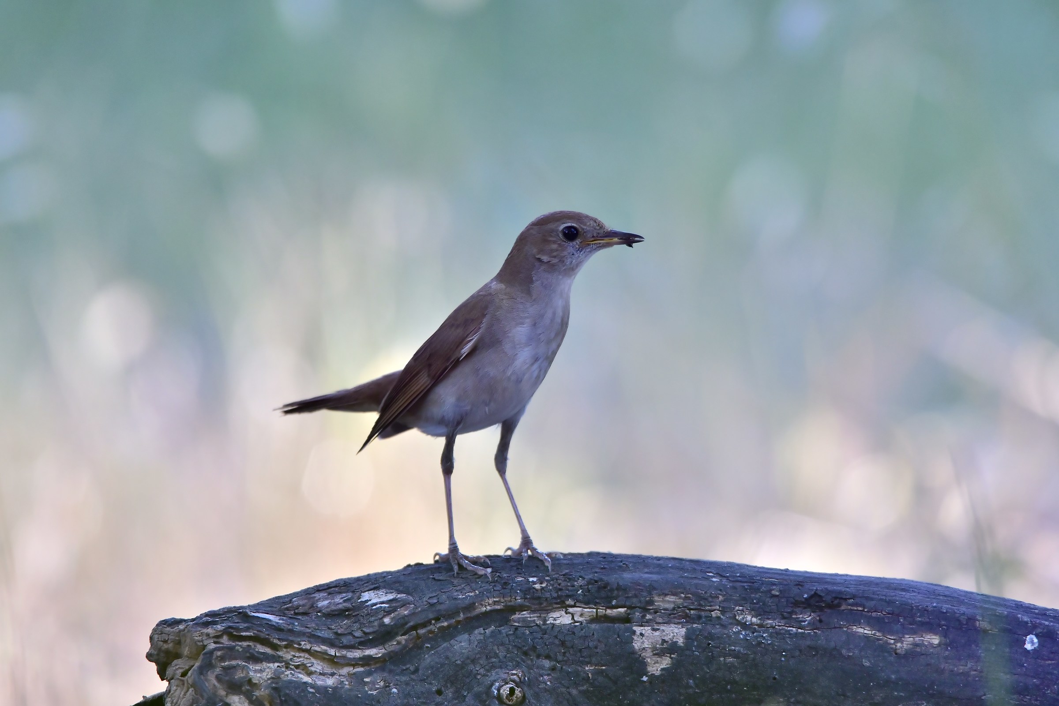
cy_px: 353
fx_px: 26473
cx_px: 530
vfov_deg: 1.5
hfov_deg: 2.3
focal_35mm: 900
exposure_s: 1/250
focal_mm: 600
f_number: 6.3
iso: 1000
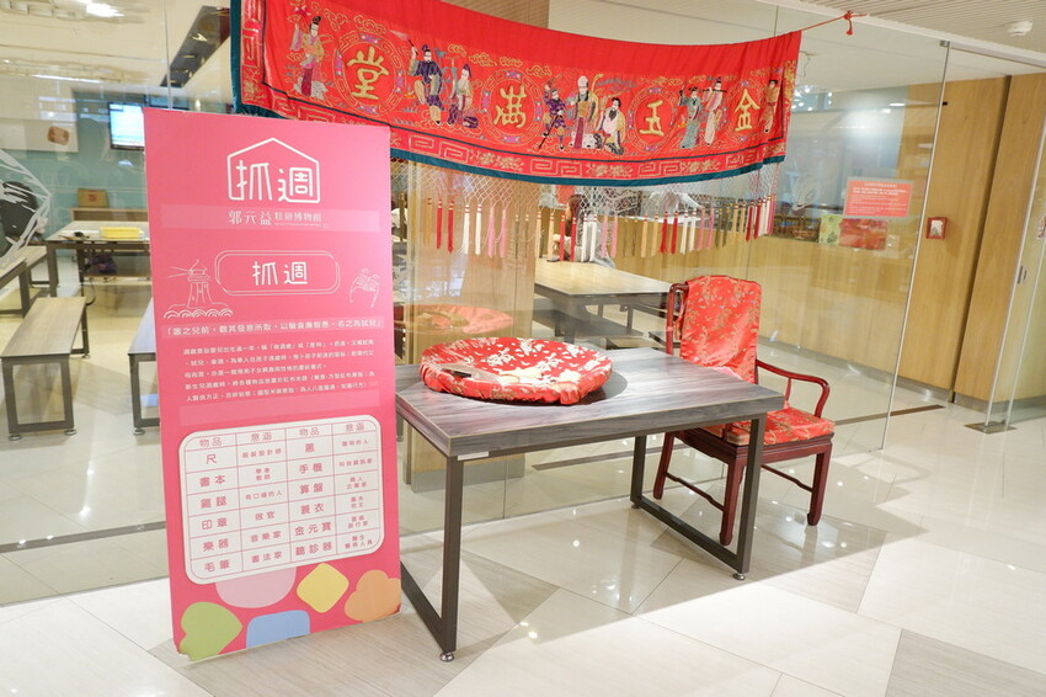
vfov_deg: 49.5
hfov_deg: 69.4
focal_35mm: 26
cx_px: 523
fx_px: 755
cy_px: 348
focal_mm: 17
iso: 2500
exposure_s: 1/38
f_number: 4.5
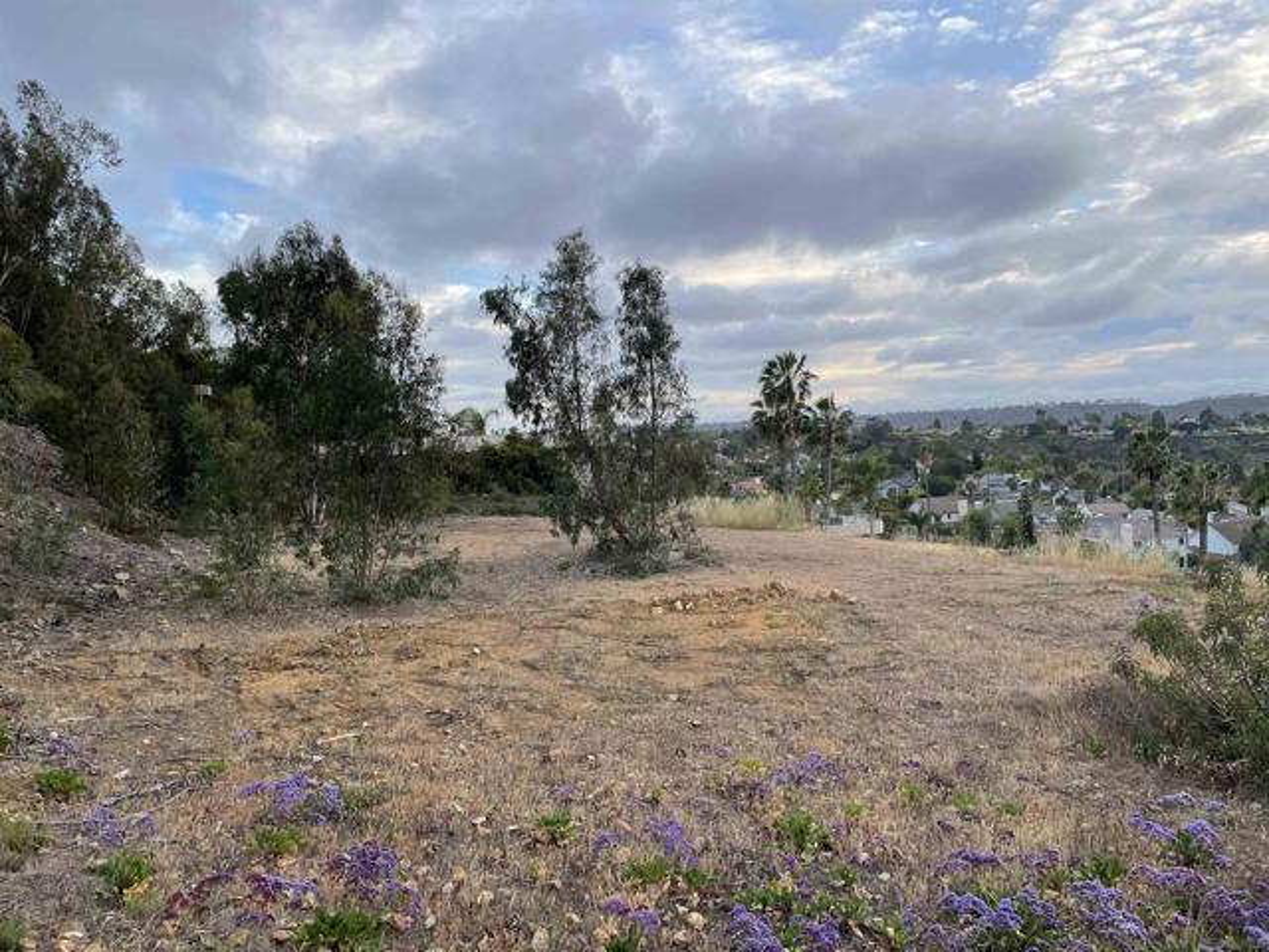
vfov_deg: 53.1
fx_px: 953
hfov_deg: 67.3
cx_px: 634
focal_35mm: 26
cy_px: 476
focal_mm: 4.2
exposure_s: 1/373
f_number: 1.6
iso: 32
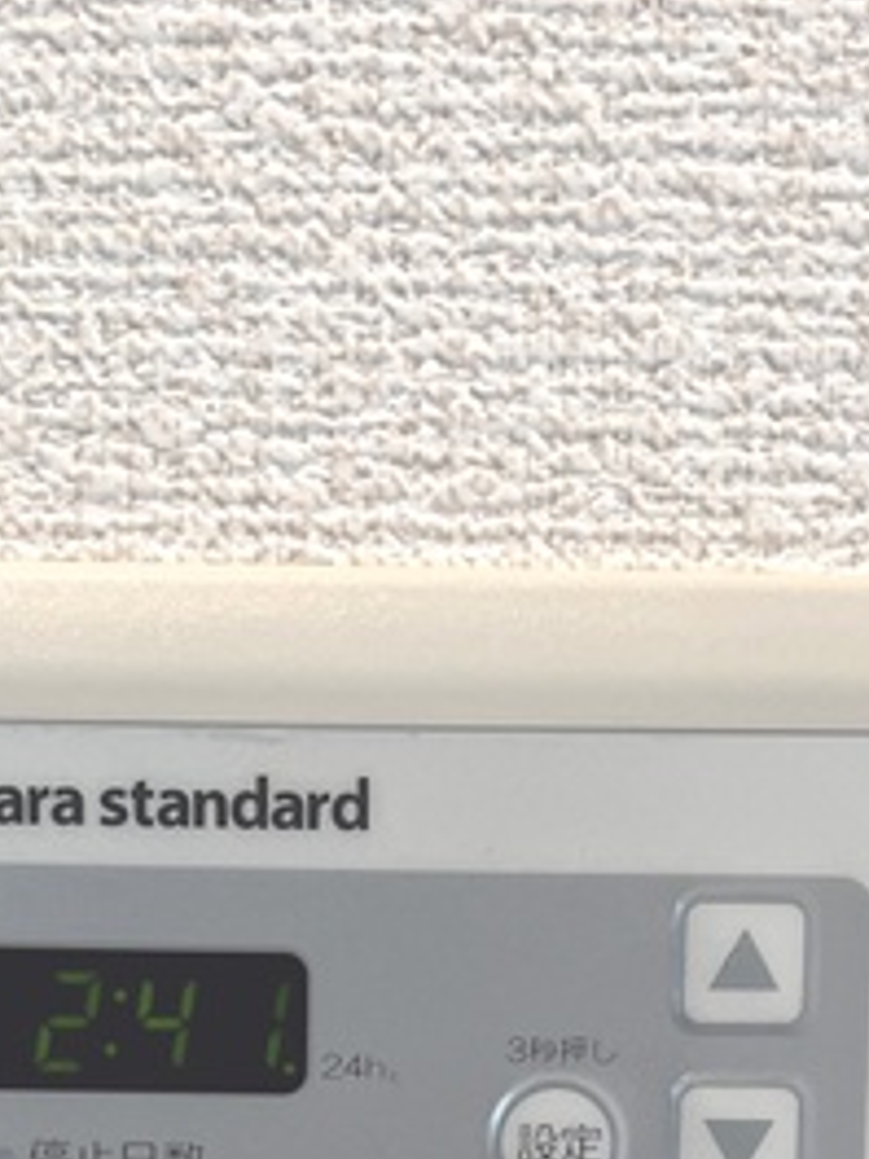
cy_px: 1260
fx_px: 2310
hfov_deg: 21.3
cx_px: 393
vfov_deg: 26.1
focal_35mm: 69
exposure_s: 1/120
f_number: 1.6
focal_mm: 5.1
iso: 125
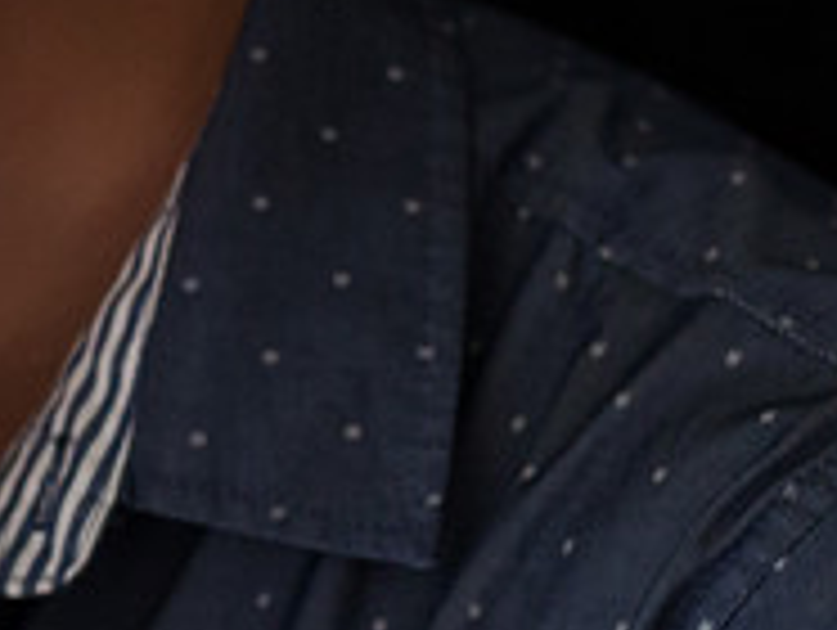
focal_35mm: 195
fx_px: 4721
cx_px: -639
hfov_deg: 9.7
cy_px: 450
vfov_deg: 7.6
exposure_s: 1/100
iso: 1250
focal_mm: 35
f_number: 3.2
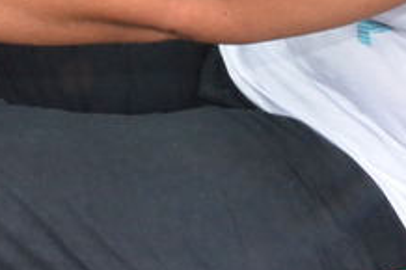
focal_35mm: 99
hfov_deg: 19.8
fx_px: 1116
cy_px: -212
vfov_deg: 12.6
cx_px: -26
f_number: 22
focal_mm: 18
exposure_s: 1/250
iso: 3200
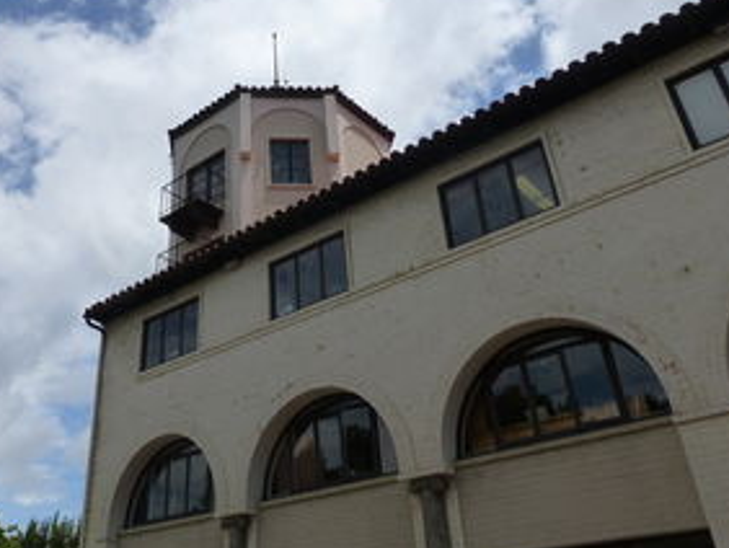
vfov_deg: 41.5
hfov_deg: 53.0
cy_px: 204
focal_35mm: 34
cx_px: 251
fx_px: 717
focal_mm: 4.3
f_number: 4.5
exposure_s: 1/1600
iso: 160
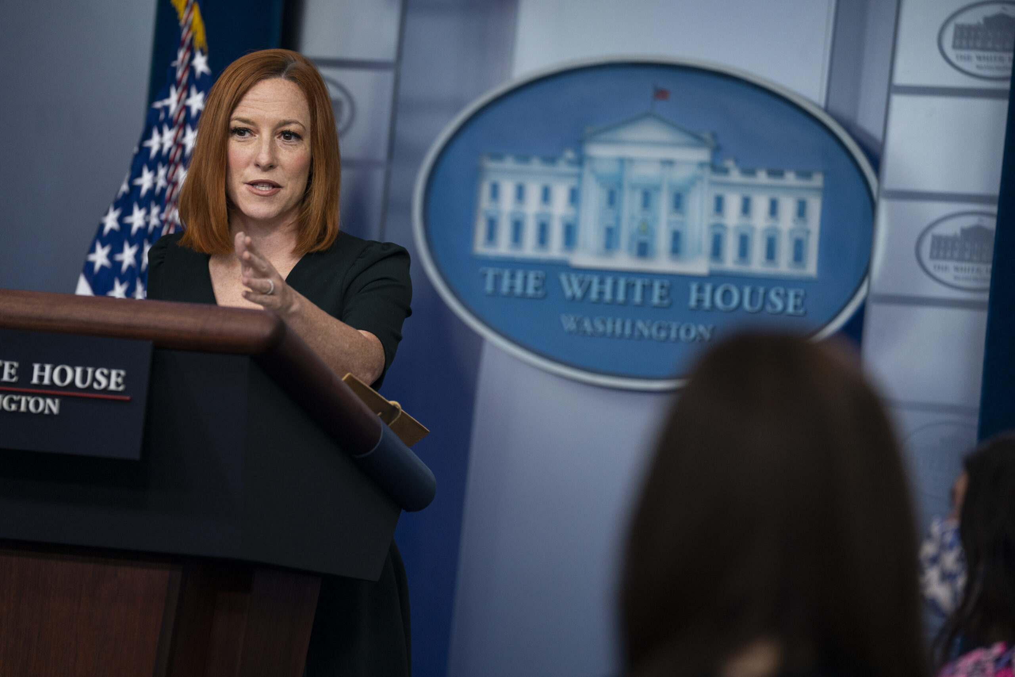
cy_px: 338
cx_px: 508
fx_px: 4285
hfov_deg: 13.5
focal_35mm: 152
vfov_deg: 9.0
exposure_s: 1/800
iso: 1250
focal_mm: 152
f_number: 2.8
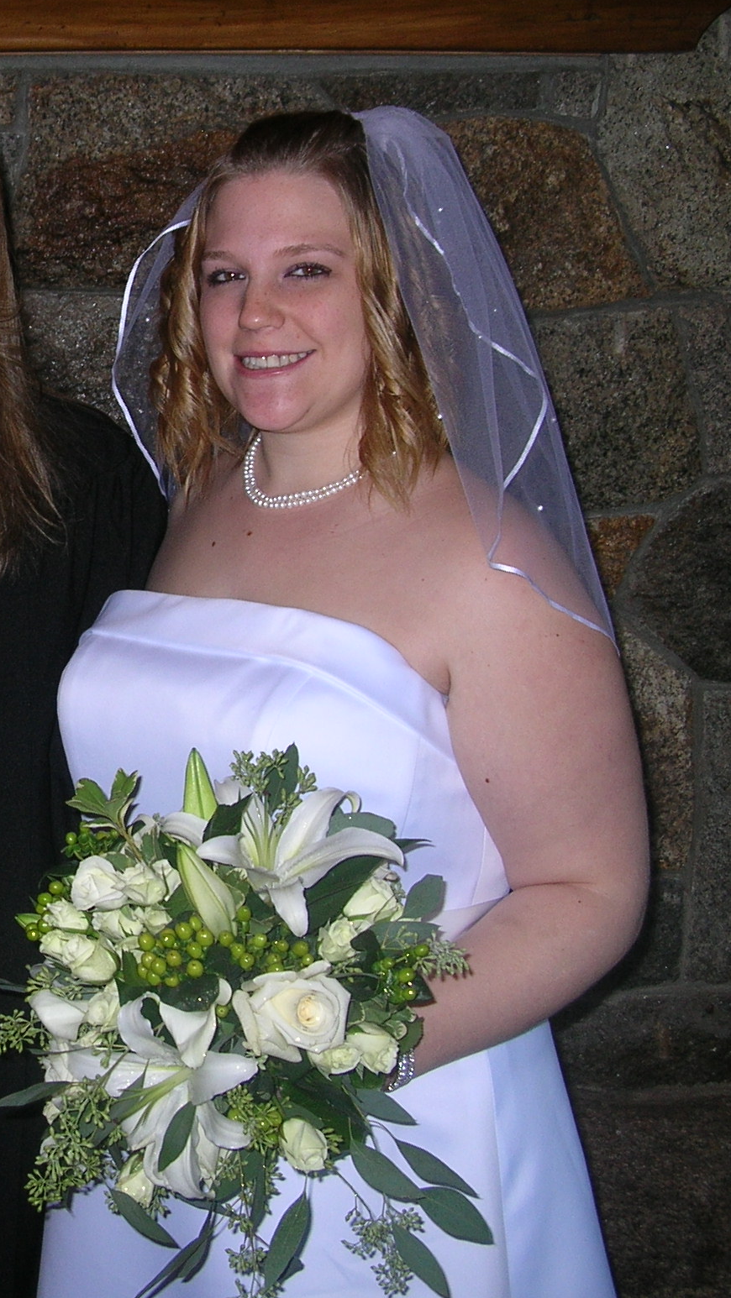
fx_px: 1998
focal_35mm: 58
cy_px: 600
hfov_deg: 20.0
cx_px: -28
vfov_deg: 36.0
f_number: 2.7
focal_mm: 6
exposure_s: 1/60.1
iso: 50
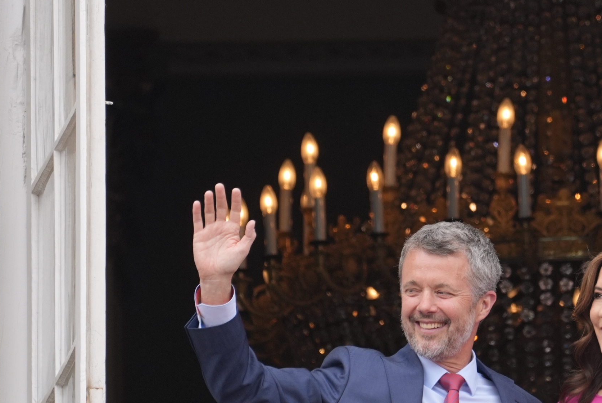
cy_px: 241
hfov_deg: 2.2
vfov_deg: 1.5
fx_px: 15750
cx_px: 533
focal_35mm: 941
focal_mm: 400
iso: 800
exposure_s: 1/640
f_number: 7.1
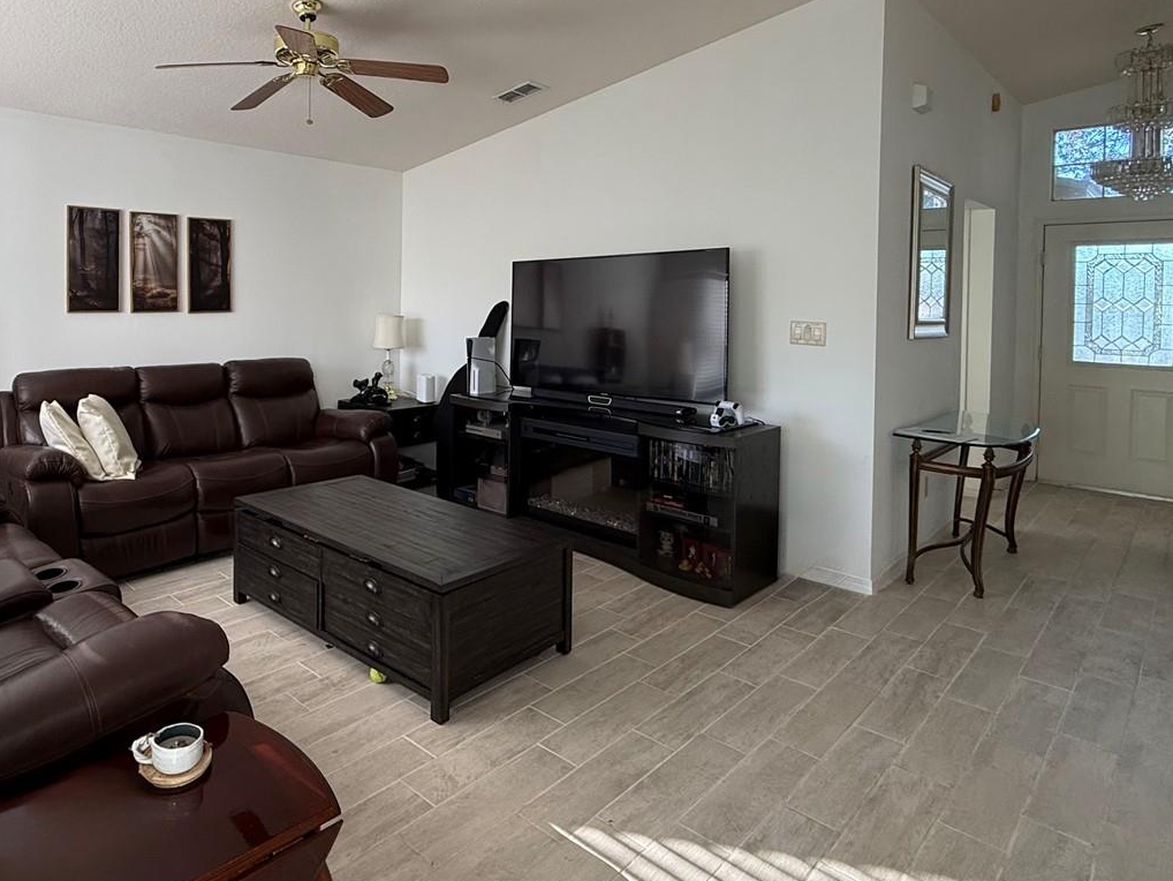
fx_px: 746
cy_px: 308
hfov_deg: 74.3
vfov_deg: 59.9
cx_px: 402
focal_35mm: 22
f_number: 2.2
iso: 160
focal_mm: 2.22
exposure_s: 1/120
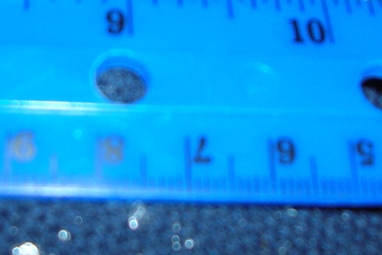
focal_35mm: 85
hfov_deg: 23.8
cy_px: 33
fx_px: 902
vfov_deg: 15.9
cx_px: 140
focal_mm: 5.8
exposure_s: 1/60.1
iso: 50
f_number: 2.8
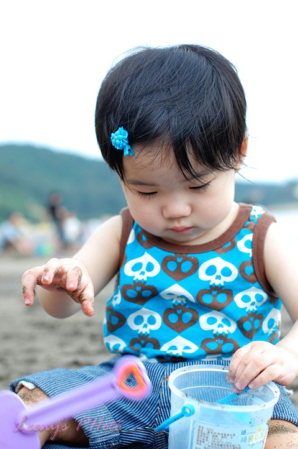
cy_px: 224
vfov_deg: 27.0
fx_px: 933
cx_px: 149
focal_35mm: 75
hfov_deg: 18.1
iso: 400
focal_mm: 50
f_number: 4
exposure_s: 1/125
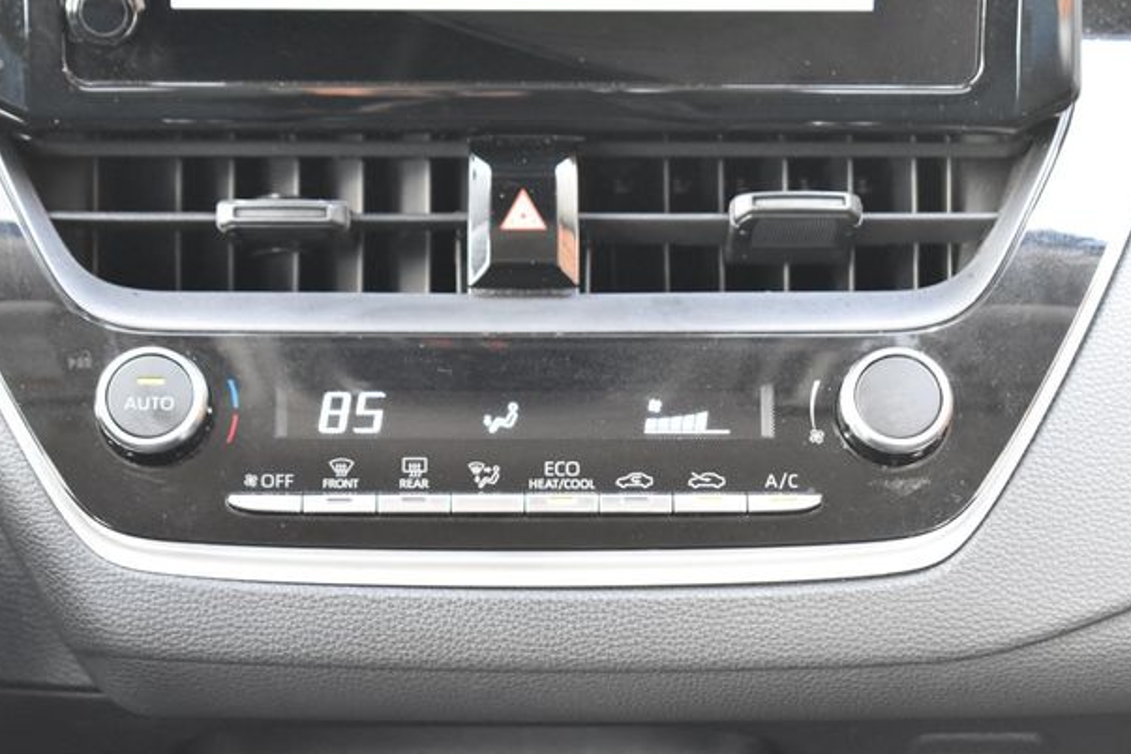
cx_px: 542
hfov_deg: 23.2
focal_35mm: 88
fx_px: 2750
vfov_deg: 15.6
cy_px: 369
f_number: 5.6
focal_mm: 55
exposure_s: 1/50
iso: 3200
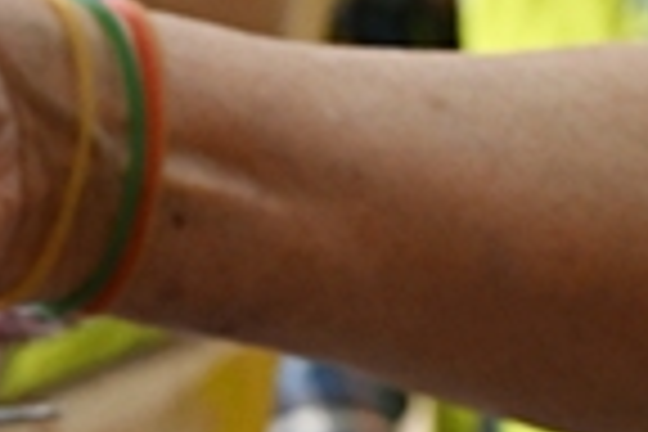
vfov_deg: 4.2
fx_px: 5886
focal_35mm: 327
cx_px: -414
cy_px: 578
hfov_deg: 6.2
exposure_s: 1/160
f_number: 6.3
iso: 1000
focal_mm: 47
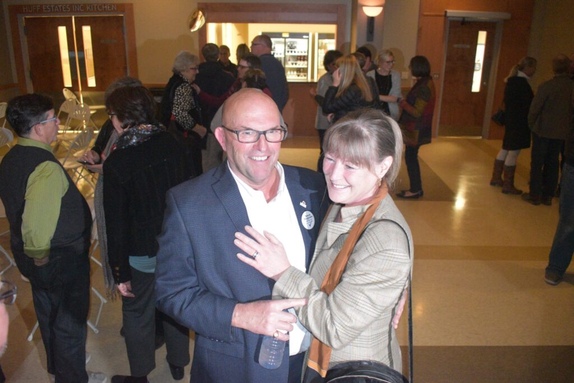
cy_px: 192
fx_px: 478
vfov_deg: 43.6
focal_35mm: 30
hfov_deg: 61.9
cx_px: 287
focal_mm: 20
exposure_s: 1/60
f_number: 3.5
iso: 6400
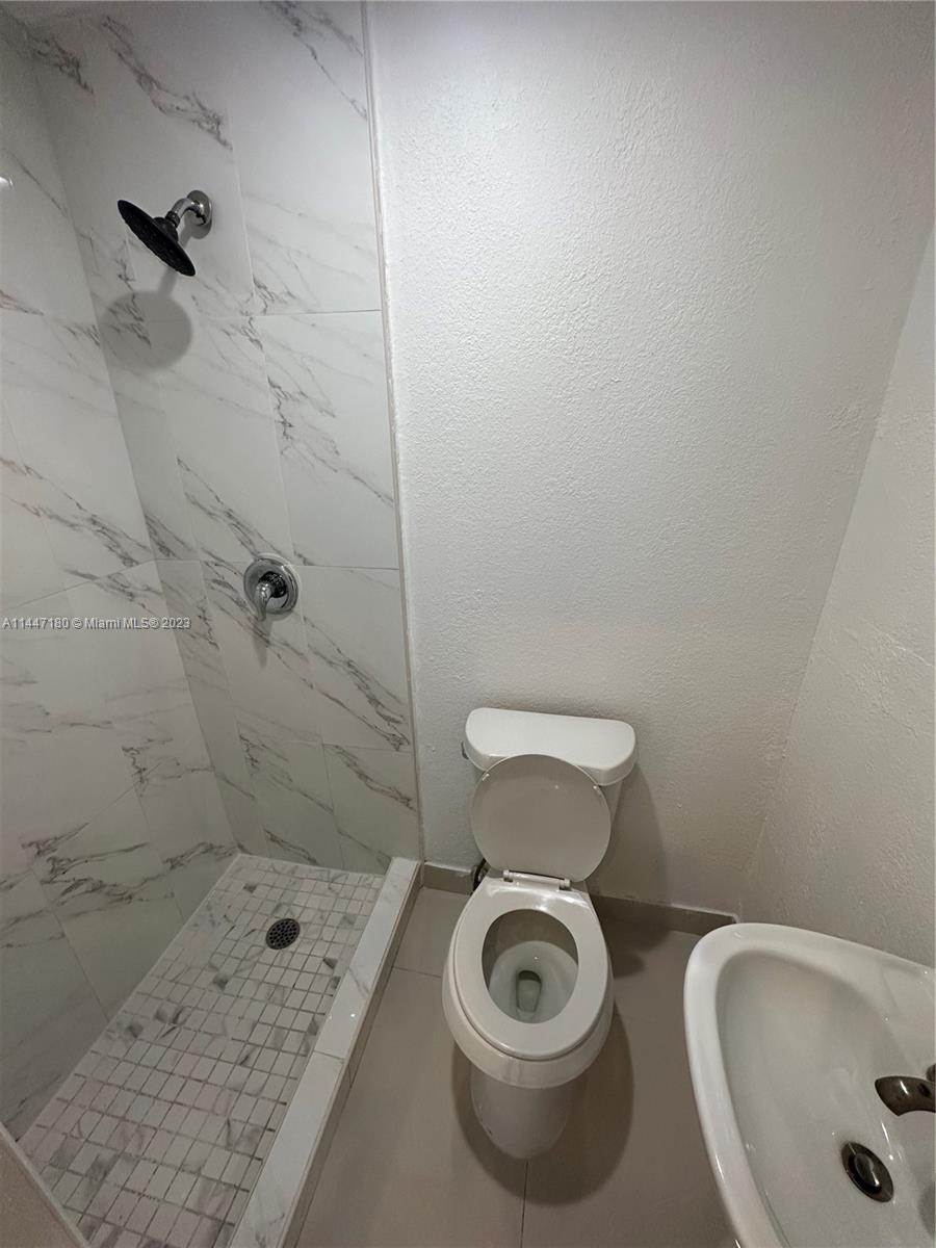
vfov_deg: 102.1
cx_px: 468
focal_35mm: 14
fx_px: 505
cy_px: 624
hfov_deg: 85.7
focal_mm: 2.22
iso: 160
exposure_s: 1/120
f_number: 2.2
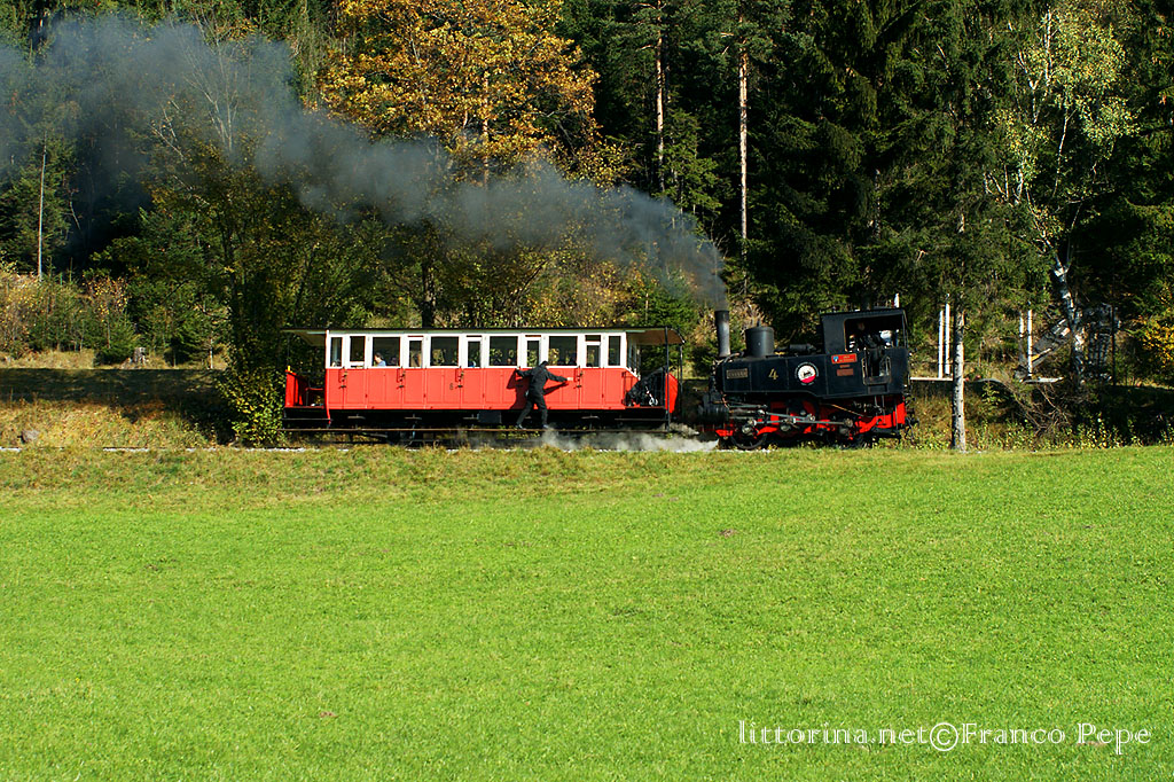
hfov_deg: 29.9
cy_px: 391
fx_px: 2200
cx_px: 587
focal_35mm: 68
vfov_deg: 20.1
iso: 200
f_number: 6.3
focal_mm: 45
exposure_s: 1/500
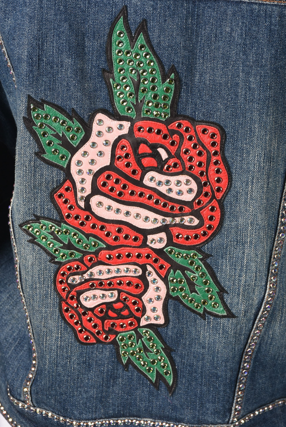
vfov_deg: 18.2
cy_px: 214
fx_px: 1338
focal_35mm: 112
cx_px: 143
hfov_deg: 12.2
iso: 200
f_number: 10
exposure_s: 1/125
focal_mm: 75
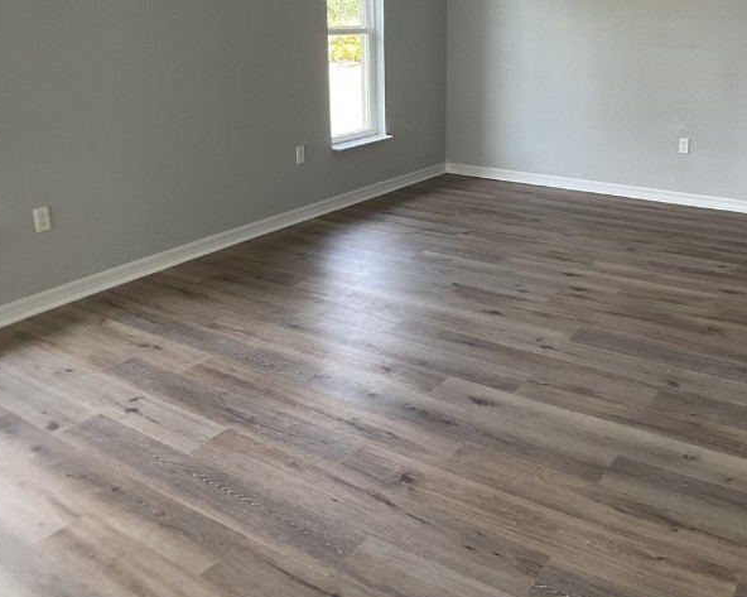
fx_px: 1083
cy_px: 202
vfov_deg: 30.6
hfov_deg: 37.7
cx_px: 486
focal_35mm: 49
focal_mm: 3
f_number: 1.8
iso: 40
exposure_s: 1/60
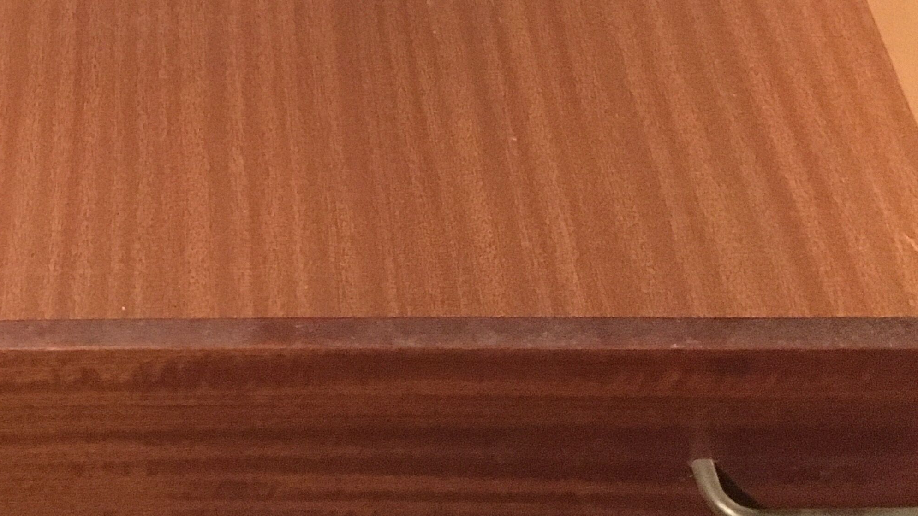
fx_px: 1558
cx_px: 143
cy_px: -99
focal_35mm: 64
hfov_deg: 31.7
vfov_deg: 17.9
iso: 1000
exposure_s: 1/17
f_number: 2.2
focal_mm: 4.15
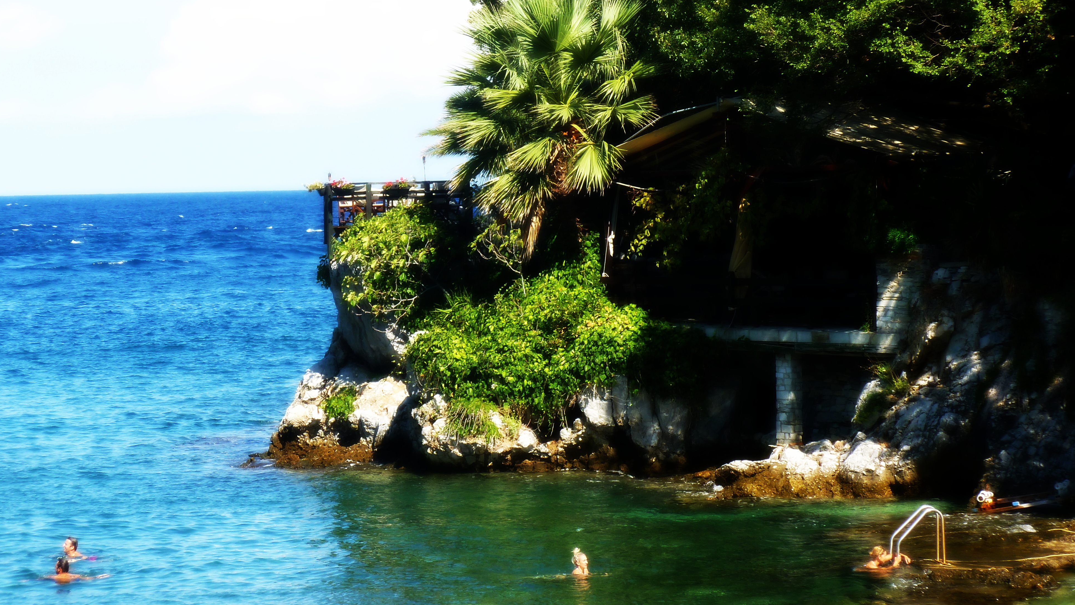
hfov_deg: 18.5
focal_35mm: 116
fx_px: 3307
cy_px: 293
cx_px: 487
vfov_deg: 10.4
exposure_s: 1/250
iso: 100
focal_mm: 16.1
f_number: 4.6
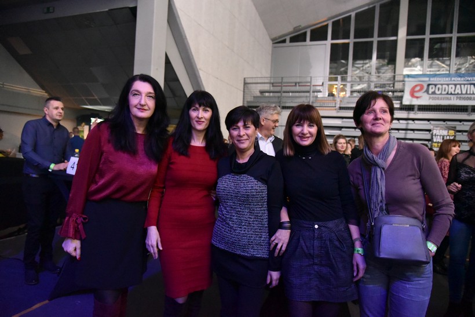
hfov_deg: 73.7
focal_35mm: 24
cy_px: 158
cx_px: 238
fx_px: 317
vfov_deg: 53.2
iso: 12800
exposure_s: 1/80
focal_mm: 24
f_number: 4
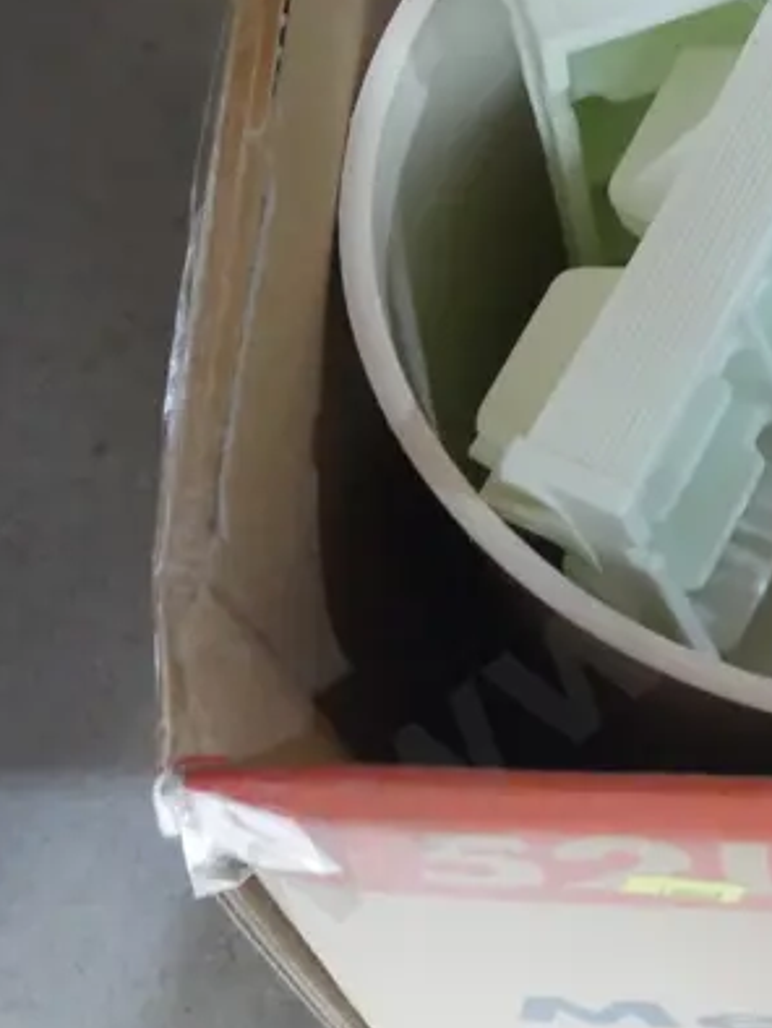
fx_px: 3089
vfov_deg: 18.6
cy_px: 140
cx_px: 1281
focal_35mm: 104
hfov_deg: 13.2
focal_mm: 20
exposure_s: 1/30
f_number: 4.5
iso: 3200
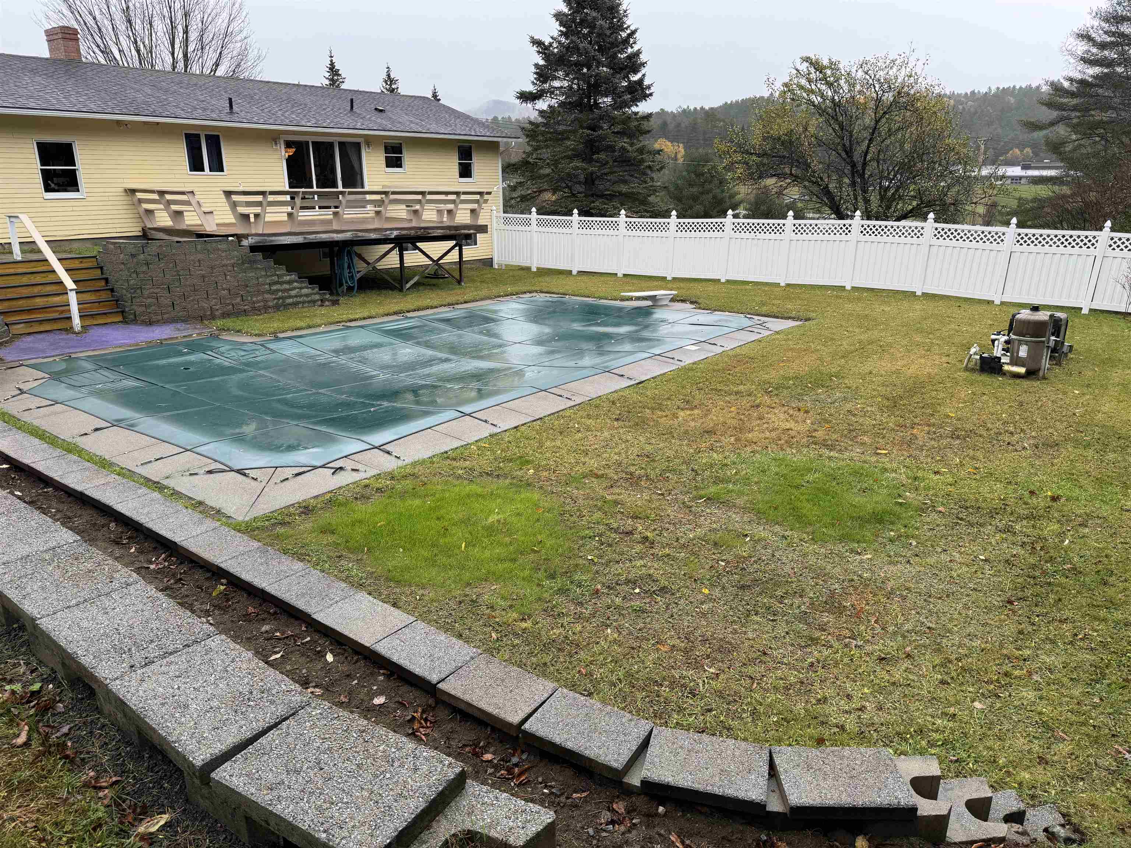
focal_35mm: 24
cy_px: 424
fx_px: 784
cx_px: 566
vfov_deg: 56.8
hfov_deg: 71.6
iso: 64
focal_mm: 6.76
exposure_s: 1/193
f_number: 1.78
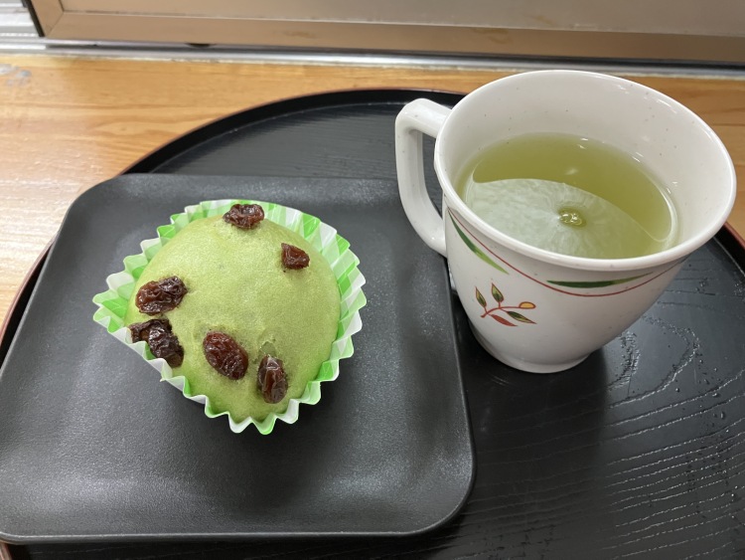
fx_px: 603
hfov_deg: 63.4
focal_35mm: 28
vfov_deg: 49.8
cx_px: 372
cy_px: 280
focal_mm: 3.99
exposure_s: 1/50
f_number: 1.8
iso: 250
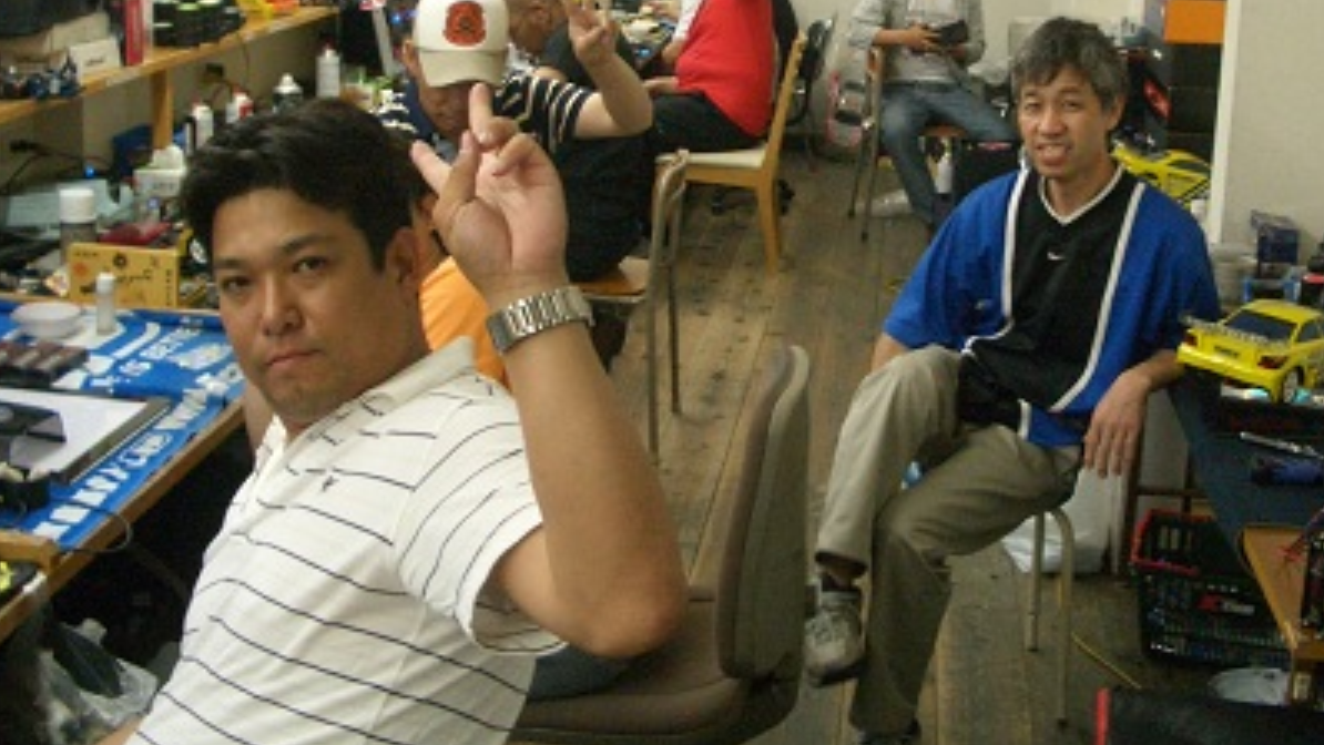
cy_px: 123
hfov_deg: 42.1
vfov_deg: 24.0
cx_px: 699
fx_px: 1720
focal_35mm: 49
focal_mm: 5.8
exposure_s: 1/50
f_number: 2.6
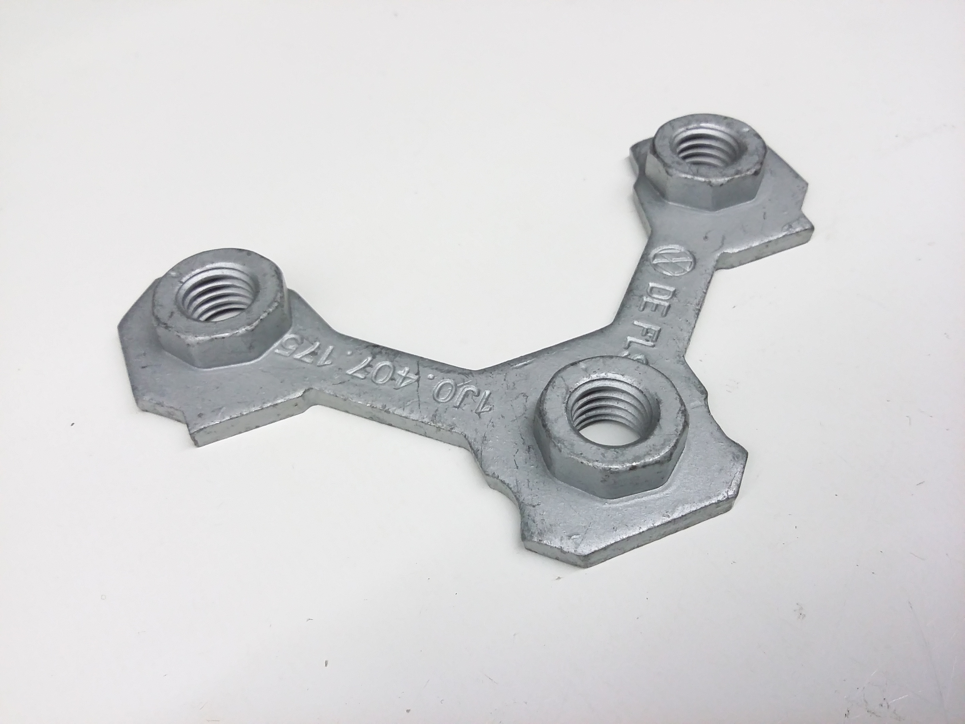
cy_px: 362
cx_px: 482
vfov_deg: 44.2
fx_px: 892
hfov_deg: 56.8
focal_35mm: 32
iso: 160
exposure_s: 1/20
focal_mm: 3.4
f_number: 2.4
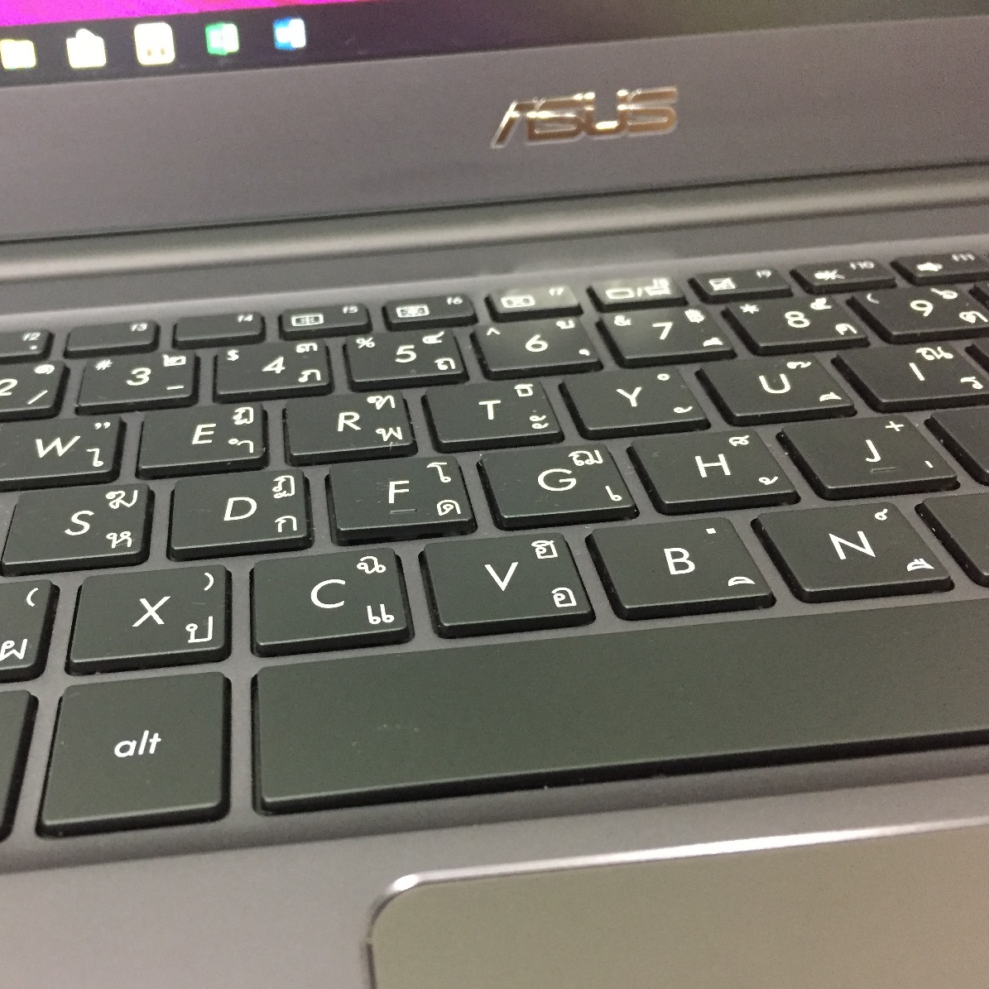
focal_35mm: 35
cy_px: 506
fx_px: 1131
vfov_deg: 47.2
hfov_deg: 46.8
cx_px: 366
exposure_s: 1/17
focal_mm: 4.15
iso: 320
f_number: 2.2
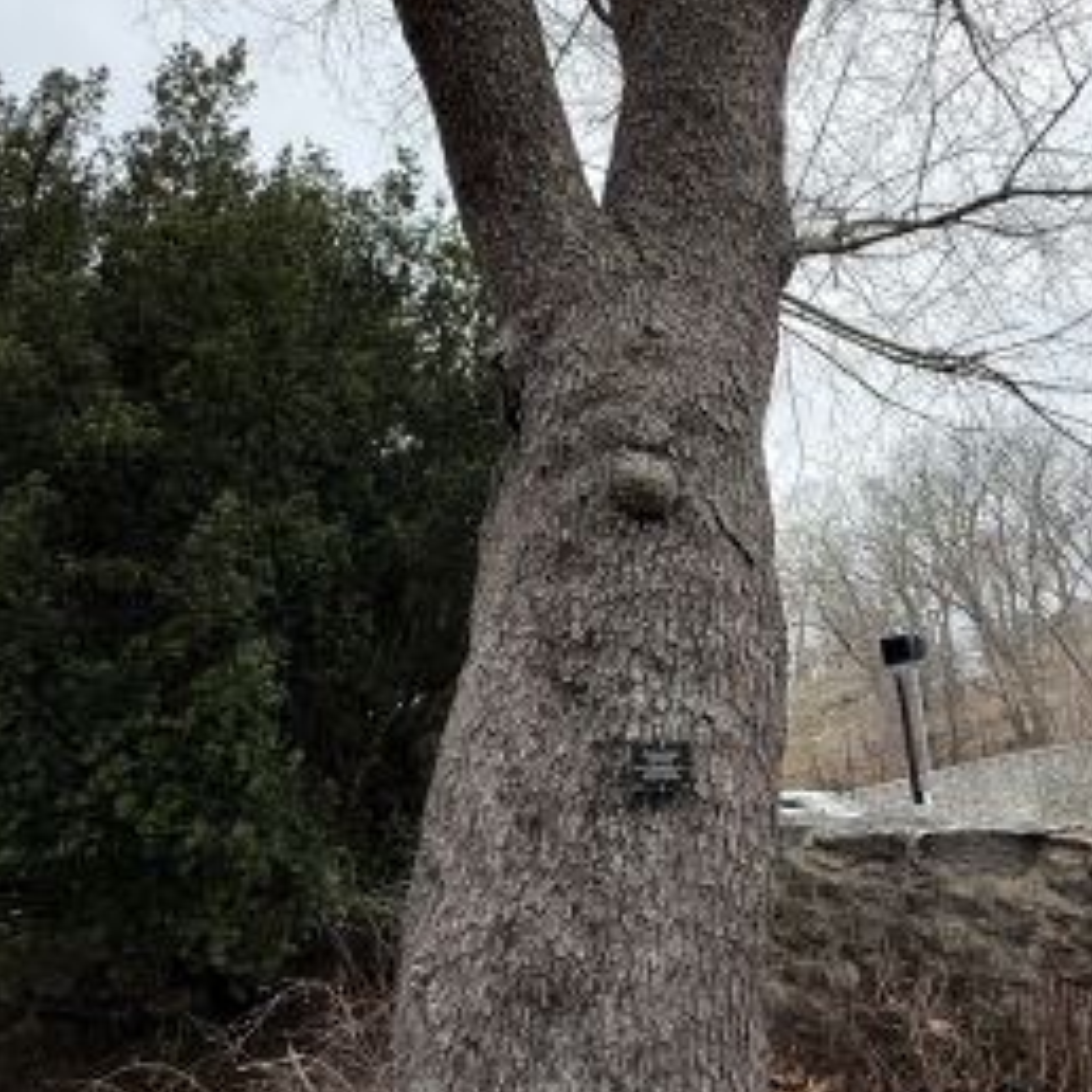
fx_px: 821
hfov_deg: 67.0
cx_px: 614
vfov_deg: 66.1
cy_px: 402
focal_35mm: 23
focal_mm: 2.22
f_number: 2.2
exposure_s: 1/445
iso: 50
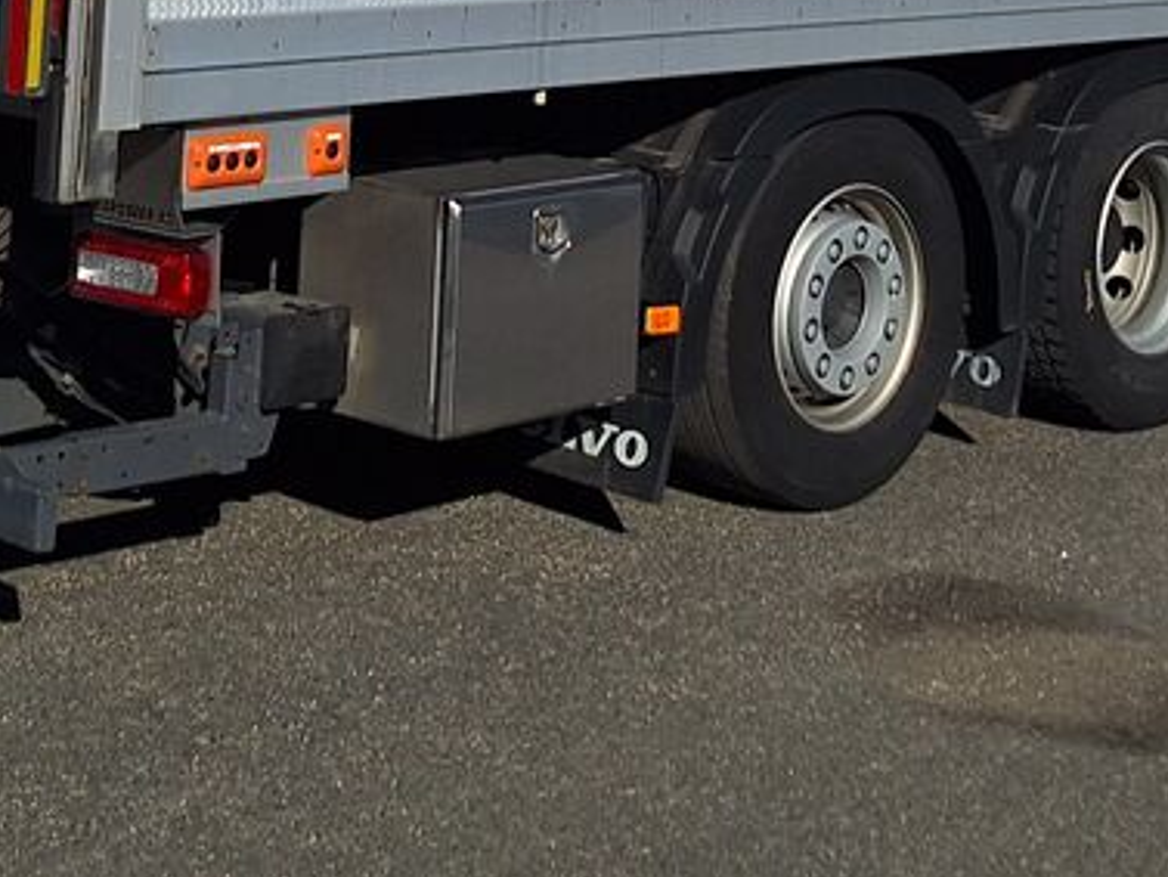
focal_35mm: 78
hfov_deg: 25.0
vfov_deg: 16.9
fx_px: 2633
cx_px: 685
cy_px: -490
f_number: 1.8
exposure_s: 1/6452
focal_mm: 5.54
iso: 40
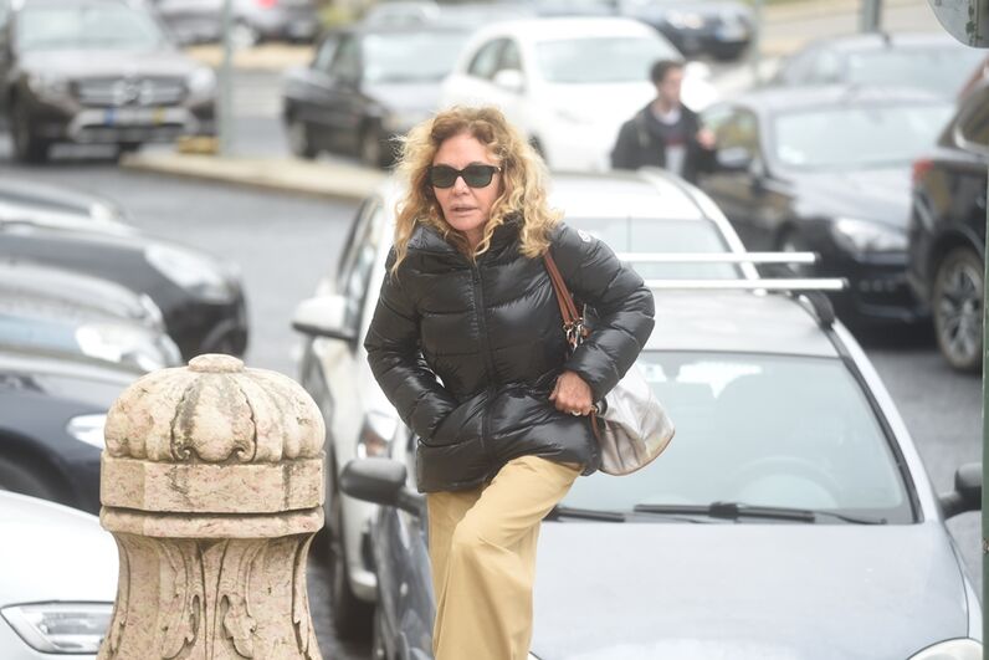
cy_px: 330
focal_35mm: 200
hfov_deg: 10.3
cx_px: 494
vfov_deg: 6.9
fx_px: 5495
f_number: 4.5
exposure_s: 1/500
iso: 250
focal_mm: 200
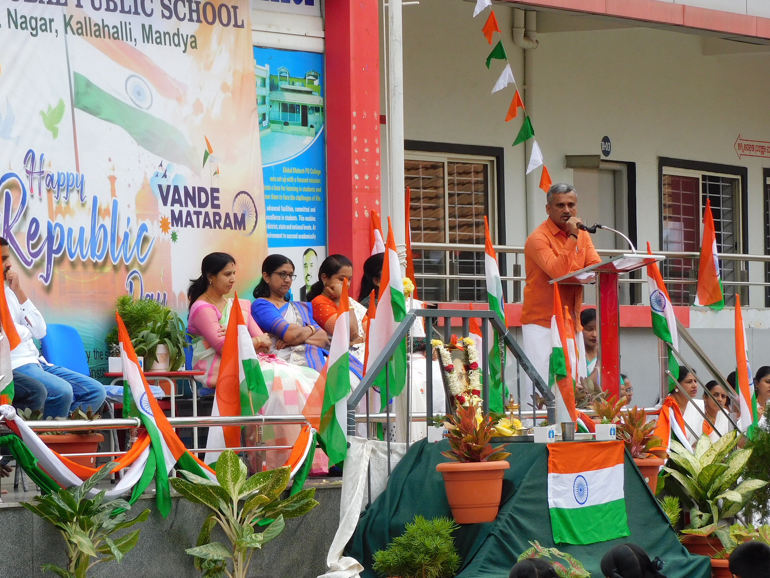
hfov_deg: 11.0
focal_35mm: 180
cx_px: 313
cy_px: 267
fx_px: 4004
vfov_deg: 8.2
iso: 200
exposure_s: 1/60
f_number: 5.2
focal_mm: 26.9
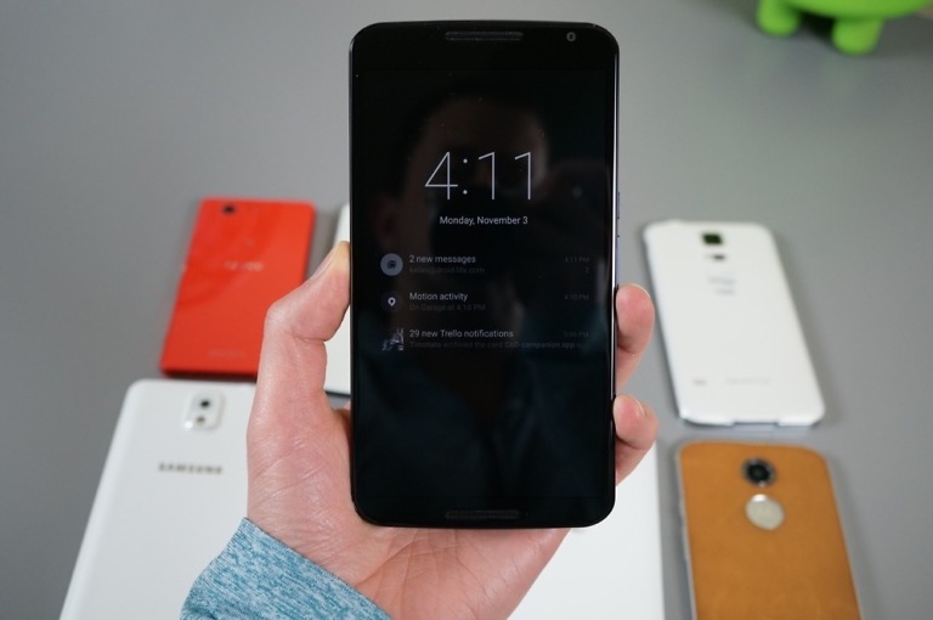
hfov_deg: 43.7
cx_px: 466
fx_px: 1165
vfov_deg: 29.8
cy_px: 310
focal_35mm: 45
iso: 640
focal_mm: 30
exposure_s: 1/60
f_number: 4.5
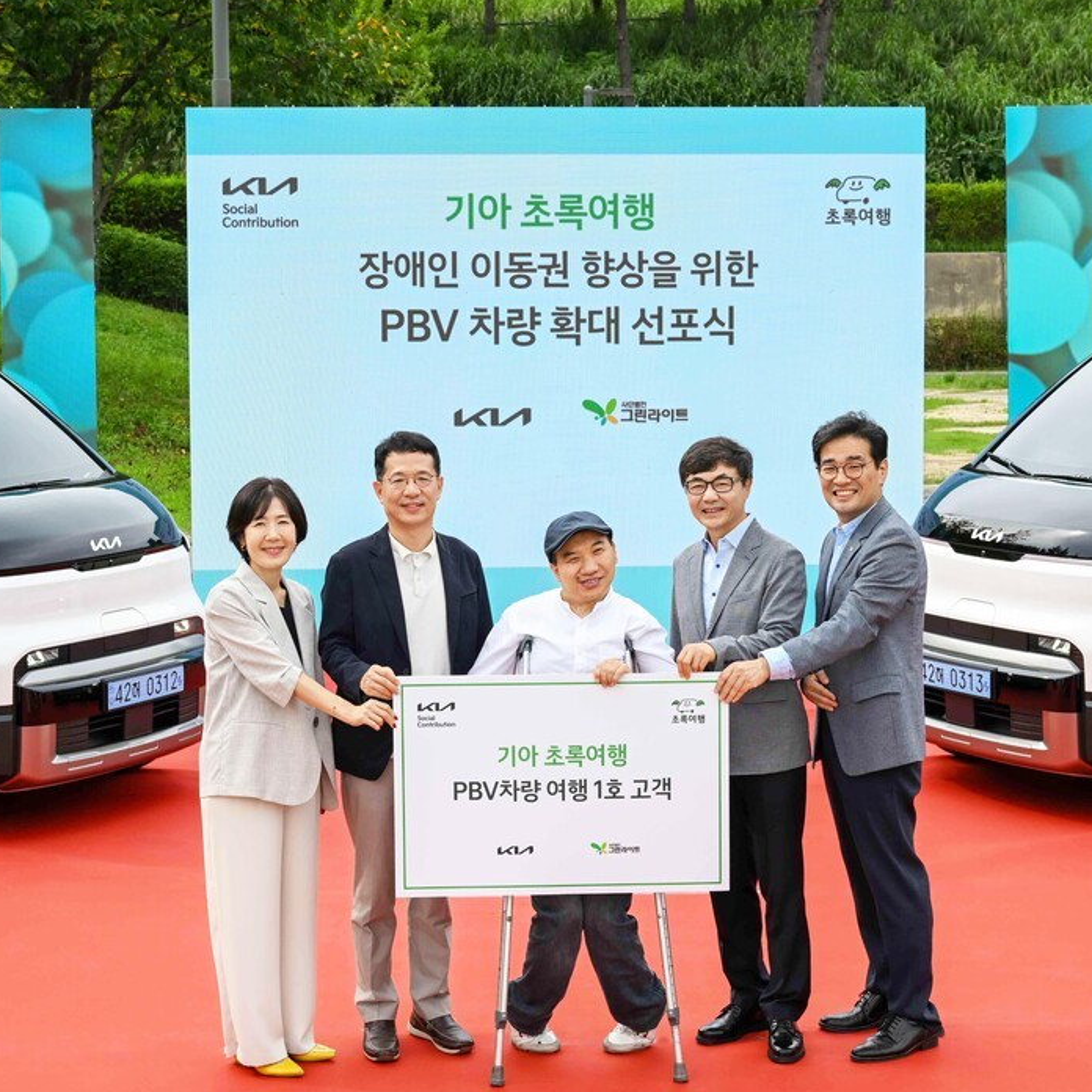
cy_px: 511
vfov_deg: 23.1
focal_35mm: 75
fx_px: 2677
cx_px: 581
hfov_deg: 23.1
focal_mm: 48
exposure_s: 1/200
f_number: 9
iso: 200
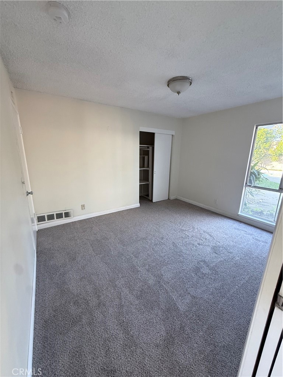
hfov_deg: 85.7
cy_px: 188
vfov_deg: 102.1
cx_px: 142
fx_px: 153
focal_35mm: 14
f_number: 2.2
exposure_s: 1/99
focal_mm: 2.22
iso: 320
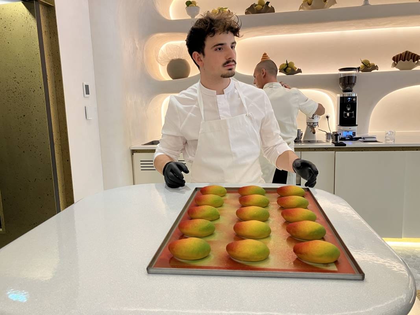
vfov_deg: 49.7
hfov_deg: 63.4
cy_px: 158
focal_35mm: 28
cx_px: 210
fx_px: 340
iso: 64
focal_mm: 3.99
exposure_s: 1/50
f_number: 1.8
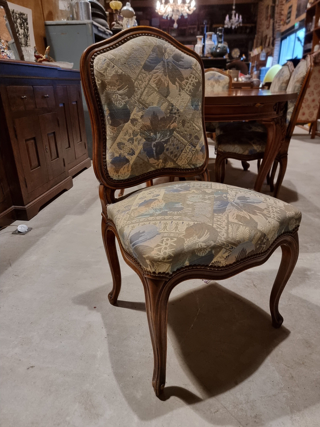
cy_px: 214
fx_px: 296
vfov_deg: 71.6
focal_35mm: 24
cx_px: 160
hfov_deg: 56.8
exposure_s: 1/33
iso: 500
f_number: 1.8
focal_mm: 6.7
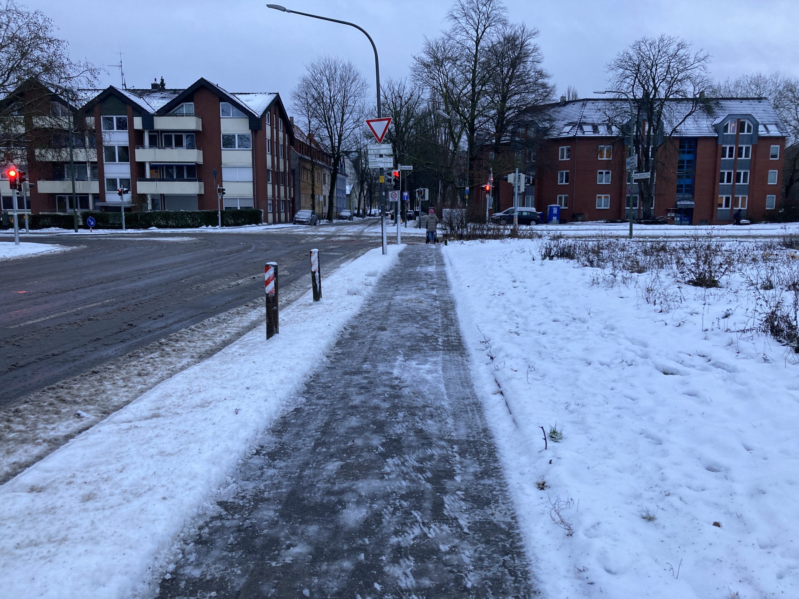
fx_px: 646
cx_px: 400
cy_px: 300
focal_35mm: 28
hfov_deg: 63.4
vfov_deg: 49.7
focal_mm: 3.99
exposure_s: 1/101
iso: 80
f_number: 1.8
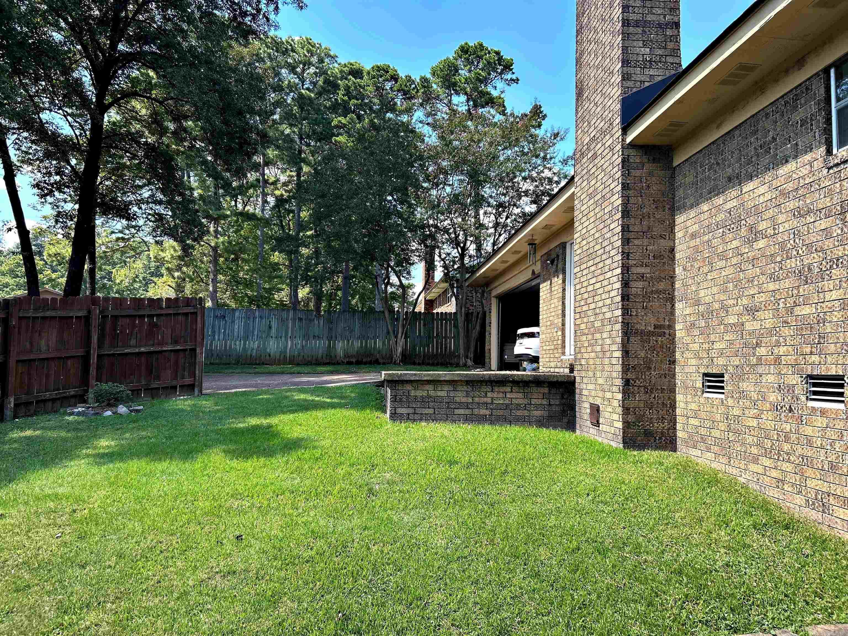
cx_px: 424
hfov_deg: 67.3
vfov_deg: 53.1
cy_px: 318
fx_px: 637
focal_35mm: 26
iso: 50
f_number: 1.5
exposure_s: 1/873
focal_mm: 5.7
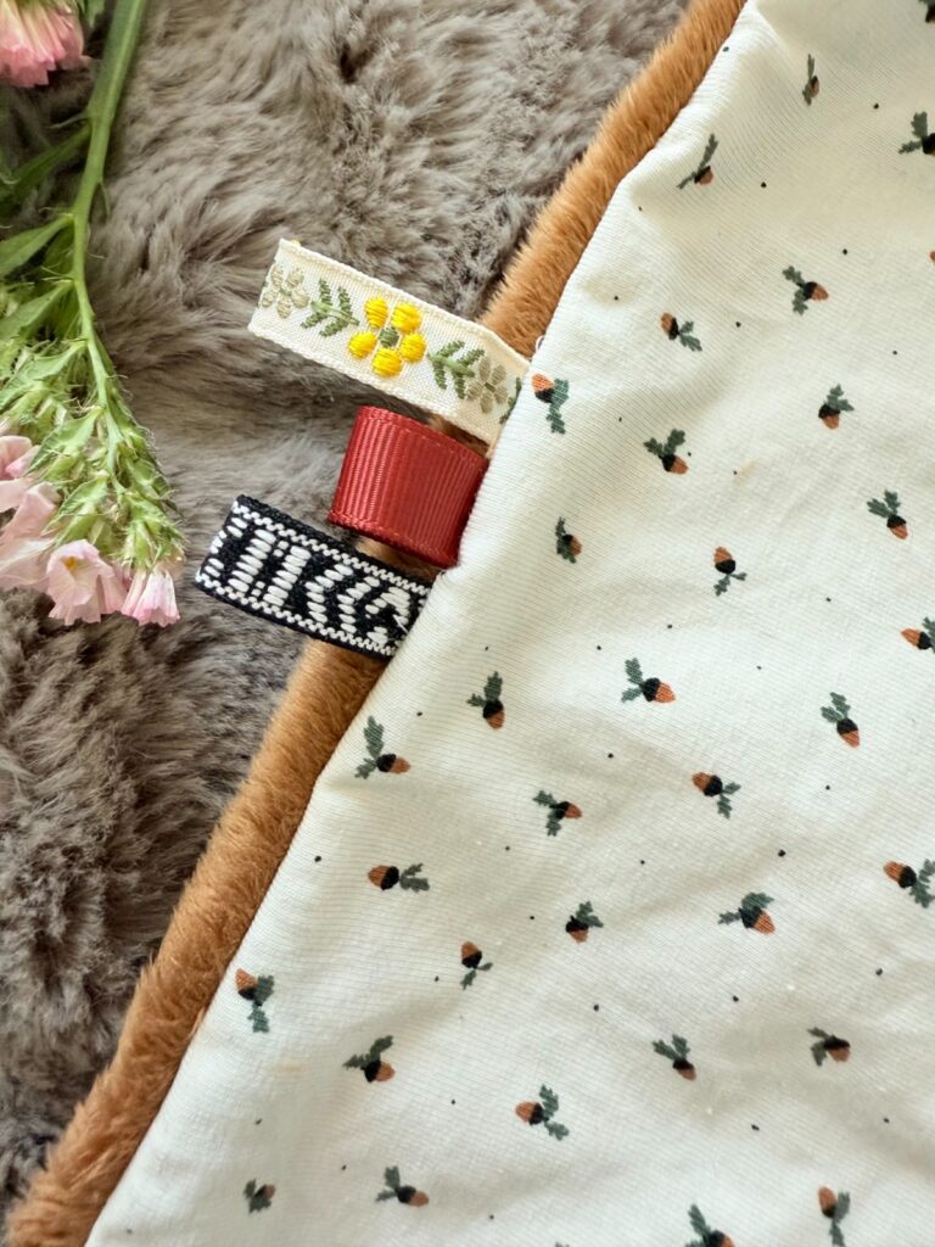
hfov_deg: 56.8
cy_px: 624
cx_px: 468
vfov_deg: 71.6
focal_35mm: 24
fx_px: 864
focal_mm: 2.22
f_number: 2.2
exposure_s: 1/99
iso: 160
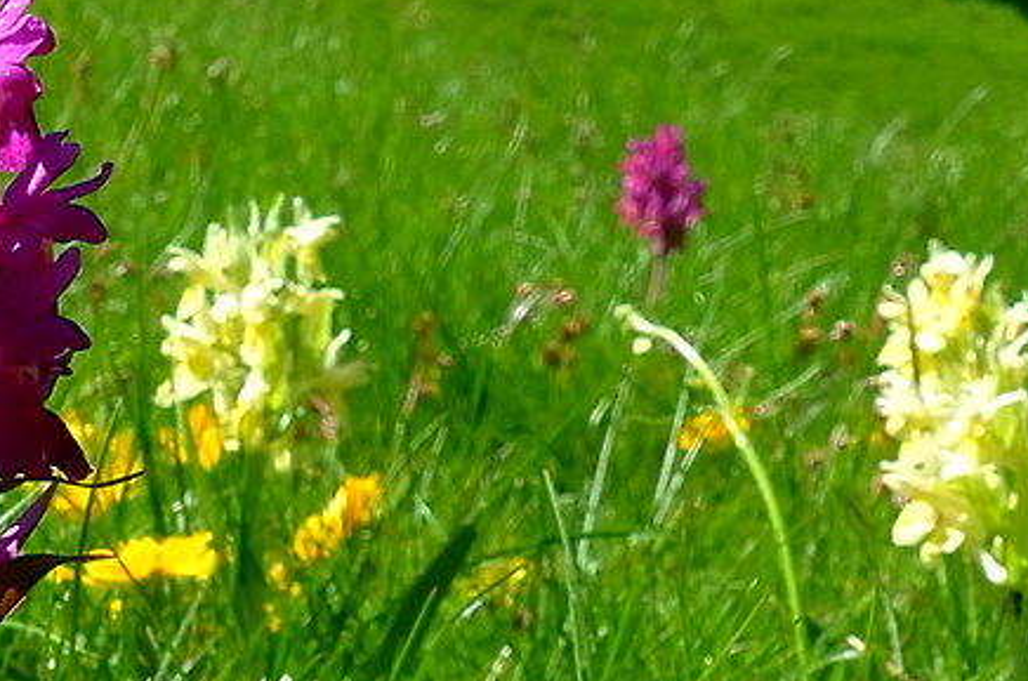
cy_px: 371
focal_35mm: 154
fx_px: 4389
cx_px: 677
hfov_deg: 13.3
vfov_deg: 8.9
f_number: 14
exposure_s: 1/125
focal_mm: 18
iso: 200
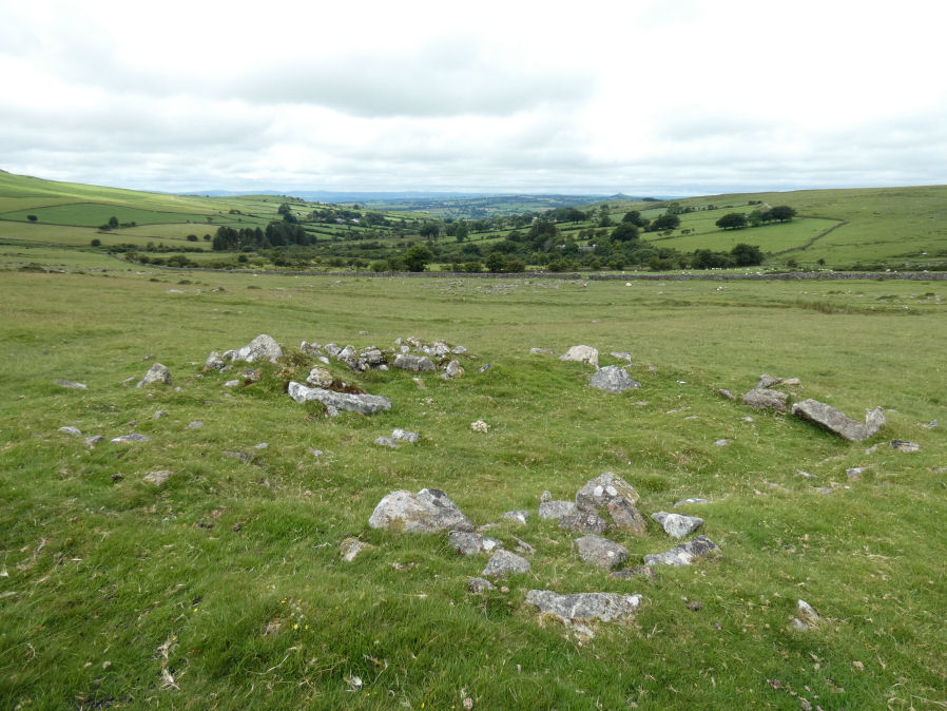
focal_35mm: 20
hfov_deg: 81.7
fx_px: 547
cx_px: 474
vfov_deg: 66.0
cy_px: 356
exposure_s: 1/800
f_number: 2.8
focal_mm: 3.6
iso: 80
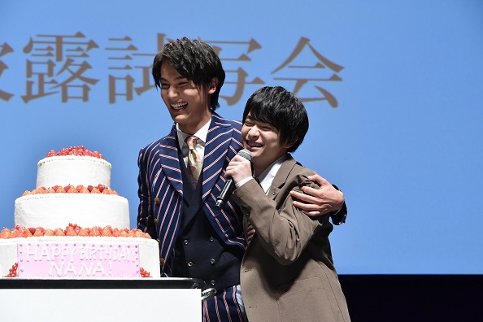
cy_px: 160
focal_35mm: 106
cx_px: 240
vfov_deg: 12.9
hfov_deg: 19.3
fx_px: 1422
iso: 3200
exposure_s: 1/160
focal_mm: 105
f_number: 7.1
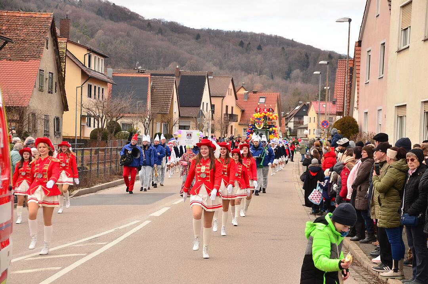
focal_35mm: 105
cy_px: 142
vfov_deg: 13.0
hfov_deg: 19.5
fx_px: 1246
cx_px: 214
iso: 400
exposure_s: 1/400
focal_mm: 70
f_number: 5.6
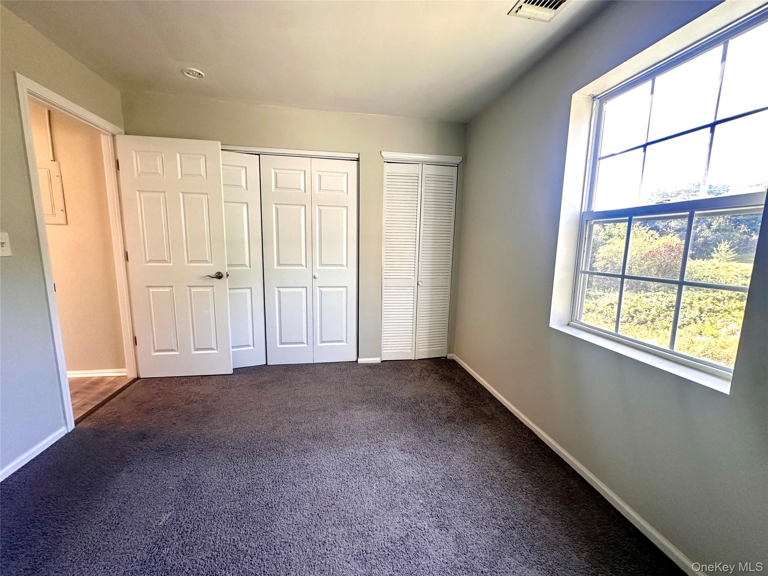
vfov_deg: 85.7
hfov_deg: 102.1
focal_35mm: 14
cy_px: 288
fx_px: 311
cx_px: 384
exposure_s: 1/99
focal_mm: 2.22
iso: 160
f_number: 2.2
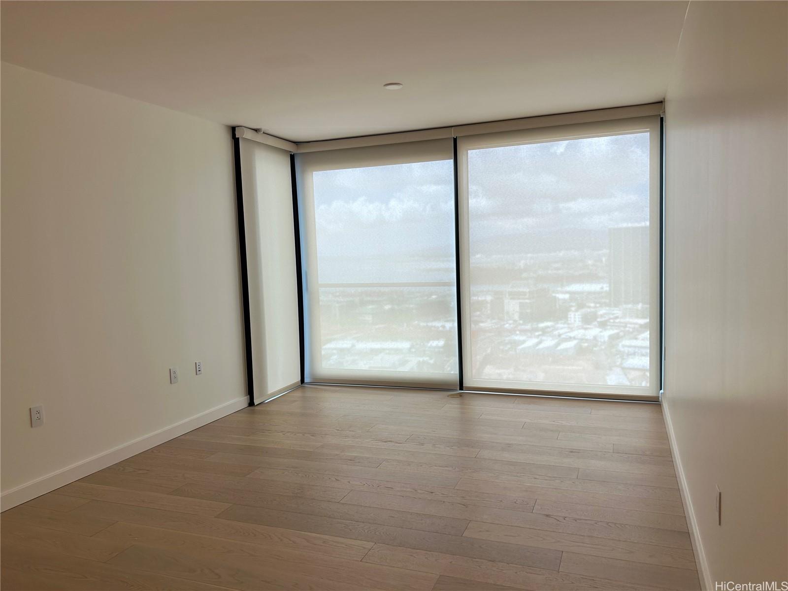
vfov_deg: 53.1
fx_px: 592
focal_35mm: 26
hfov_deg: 67.3
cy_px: 296
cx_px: 394
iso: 40
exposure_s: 1/171
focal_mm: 5.7
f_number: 1.5
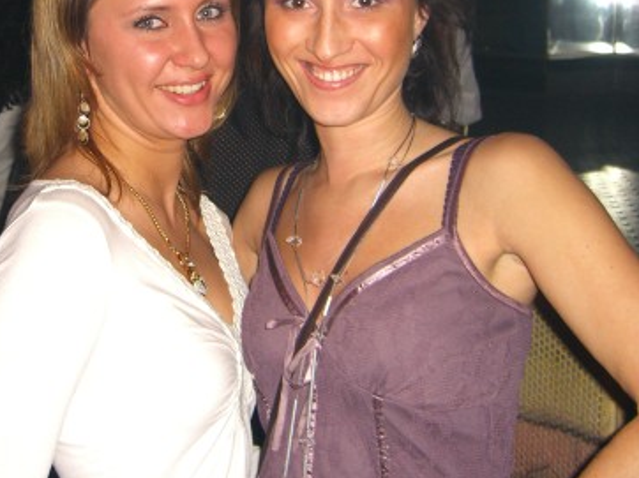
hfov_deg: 30.4
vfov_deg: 22.9
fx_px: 1162
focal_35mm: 63
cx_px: 182
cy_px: 99
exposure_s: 1/60
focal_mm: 7.9
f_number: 2.8
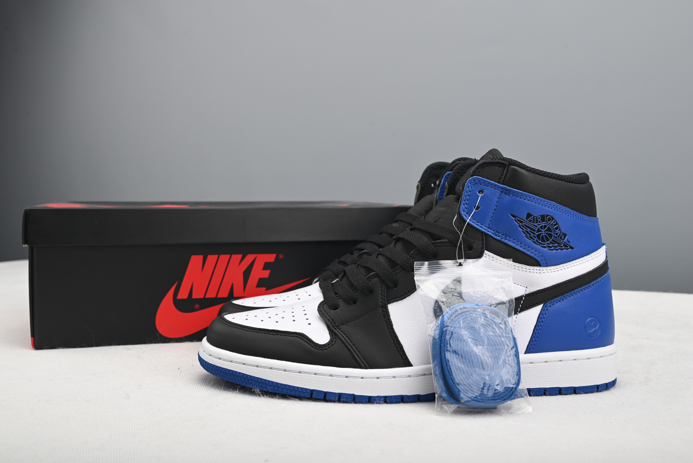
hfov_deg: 49.5
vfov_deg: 34.2
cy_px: 232
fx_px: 751
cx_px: 346
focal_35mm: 39
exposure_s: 1/200
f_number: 11
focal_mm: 39
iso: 100
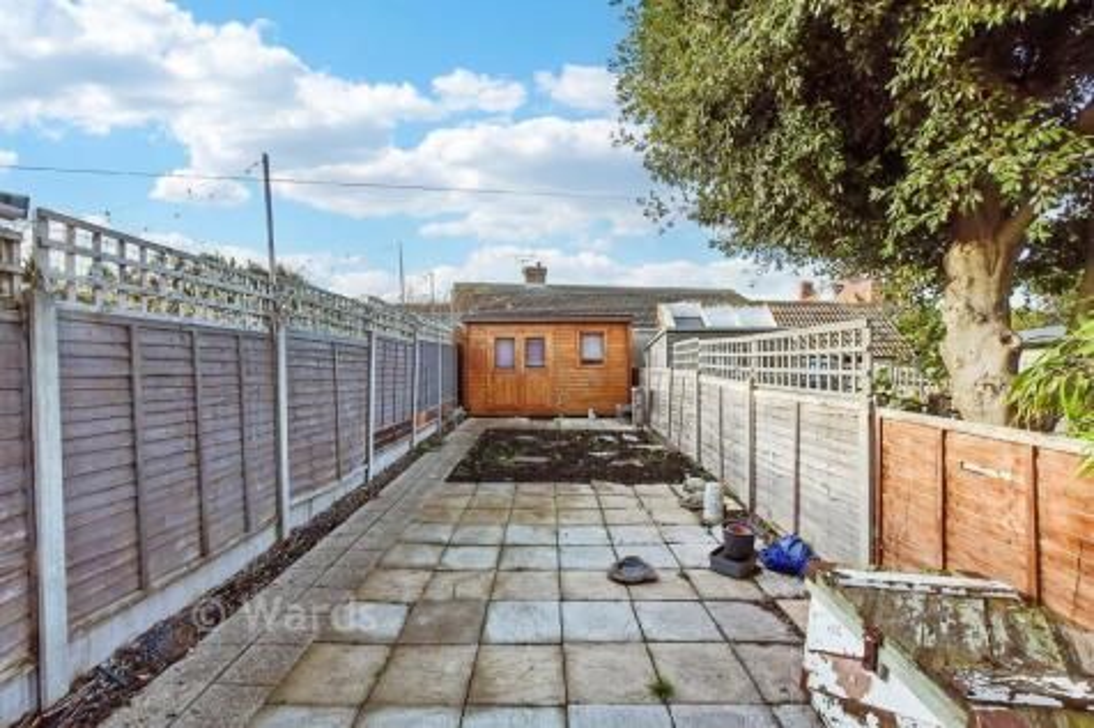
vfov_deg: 77.3
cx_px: 547
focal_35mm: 15
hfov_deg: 100.4
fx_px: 456
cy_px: 364
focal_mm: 10
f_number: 9
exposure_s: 1/800
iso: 1600
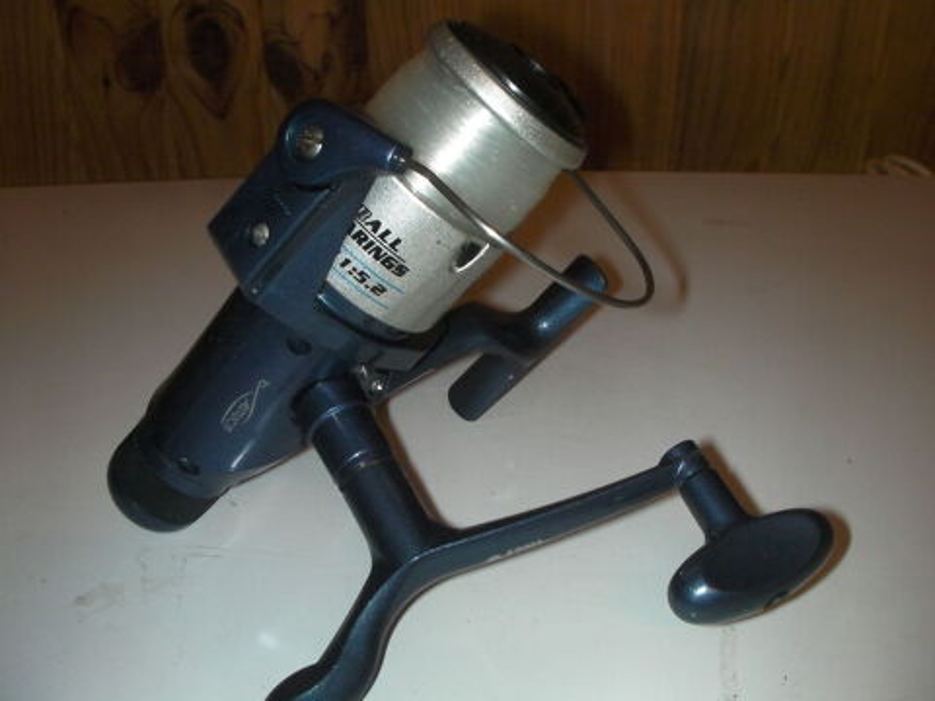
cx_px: 468
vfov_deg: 37.7
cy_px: 350
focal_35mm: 38
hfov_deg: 49.0
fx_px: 1026
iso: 200
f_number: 5.6
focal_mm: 6.3
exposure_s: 1/30
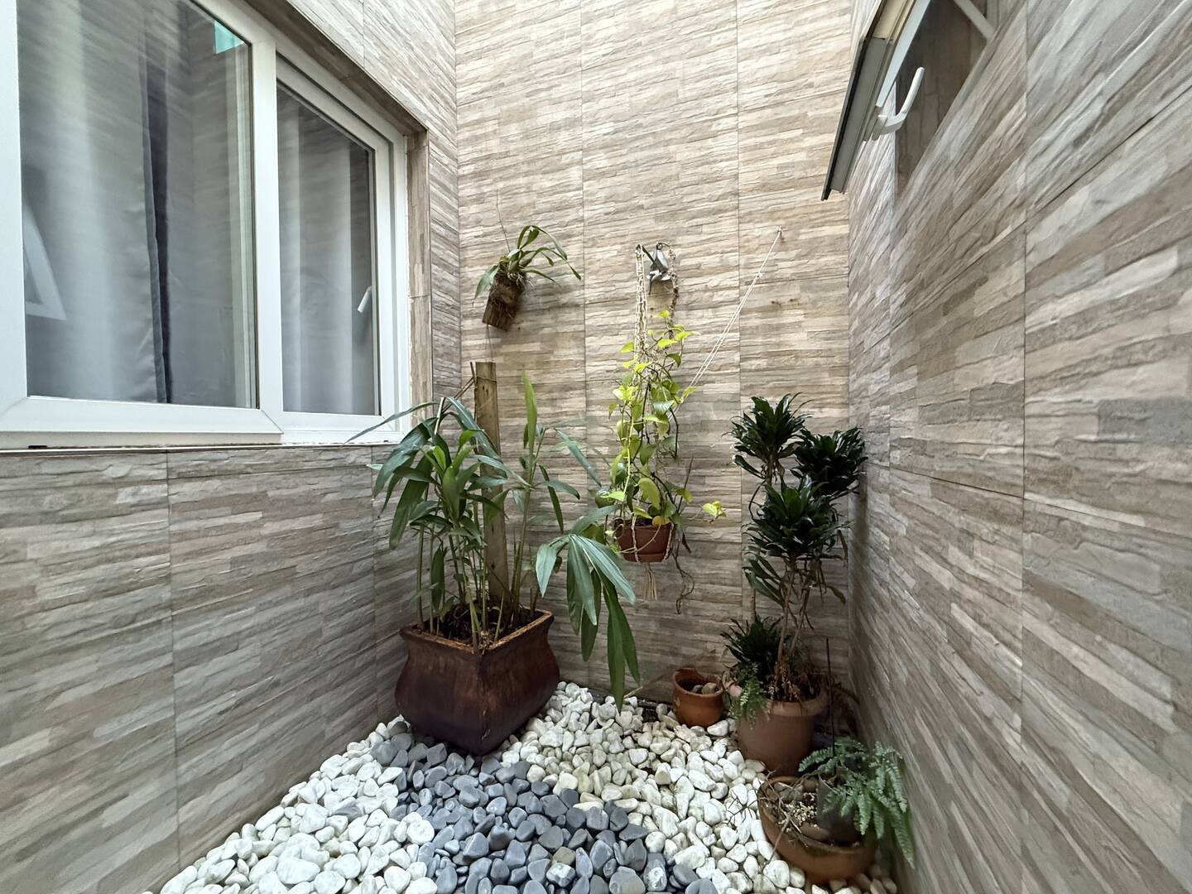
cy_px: 447
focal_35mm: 14
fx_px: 482
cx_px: 596
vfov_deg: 85.7
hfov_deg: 102.1
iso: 640
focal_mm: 2.22
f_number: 2.2
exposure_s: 1/60
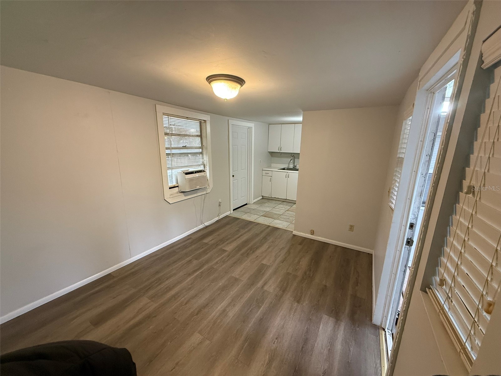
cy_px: 188
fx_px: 203
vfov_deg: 85.7
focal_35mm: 14
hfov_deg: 102.1
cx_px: 250
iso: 400
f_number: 2.2
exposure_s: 1/60
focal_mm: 2.22
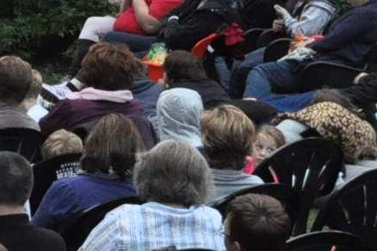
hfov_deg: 7.6
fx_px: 2725
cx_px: -345
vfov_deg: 5.3
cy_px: 141
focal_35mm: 260
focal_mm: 35
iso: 2500
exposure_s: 1/125
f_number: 6.3
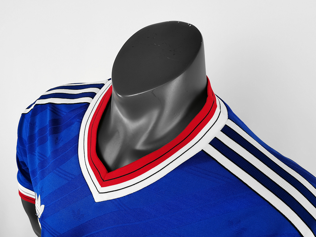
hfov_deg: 50.1
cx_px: 158
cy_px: 118
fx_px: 338
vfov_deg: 38.7
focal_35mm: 37
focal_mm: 5.58
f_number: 1.8
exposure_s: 1/60
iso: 160
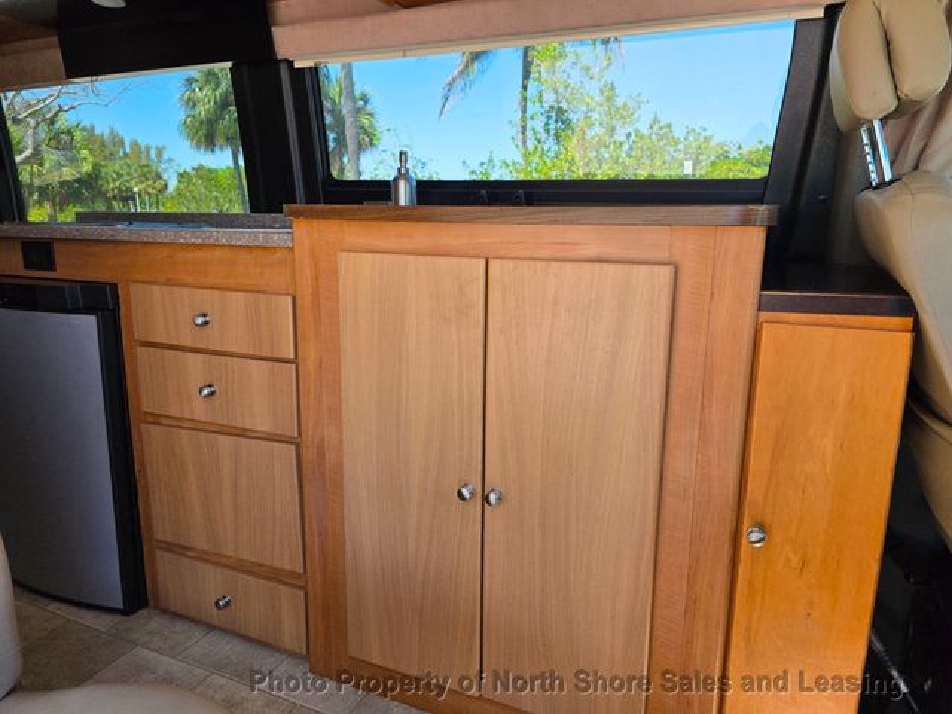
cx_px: 476
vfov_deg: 58.9
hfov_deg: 73.9
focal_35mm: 23
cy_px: 357
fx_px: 633
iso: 50
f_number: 1.7
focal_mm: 6.3
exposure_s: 1/359
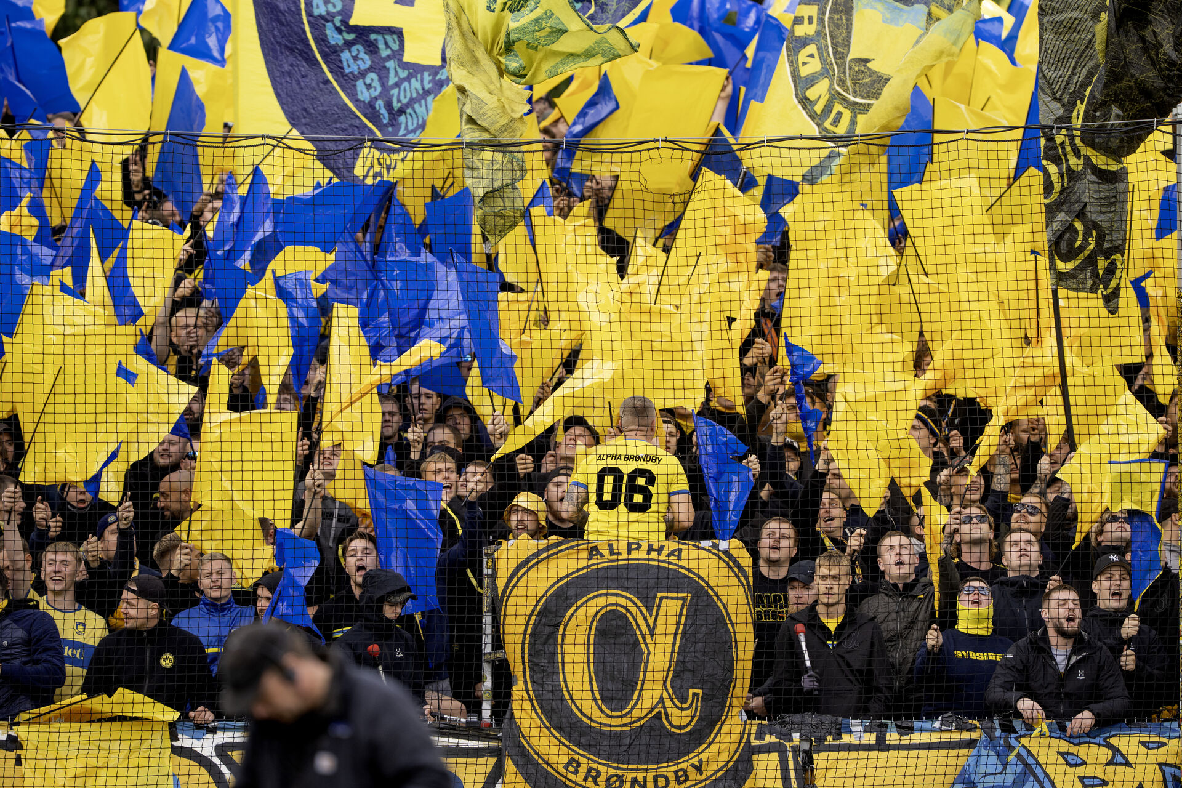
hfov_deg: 5.2
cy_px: 394
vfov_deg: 3.4
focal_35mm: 400
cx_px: 591
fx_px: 13132
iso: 500
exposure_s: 1/640
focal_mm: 400
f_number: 4
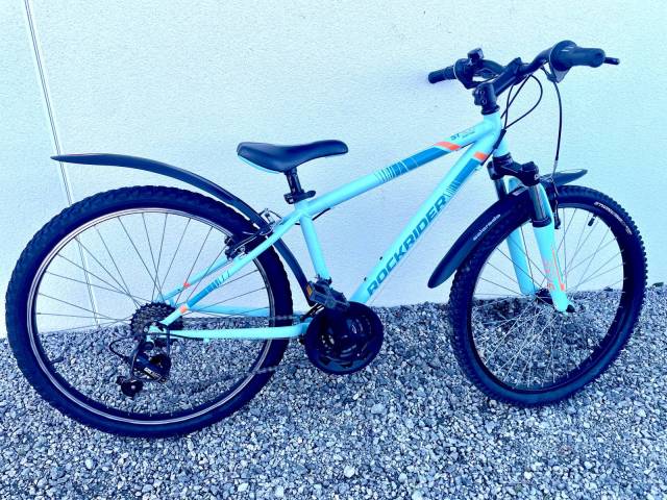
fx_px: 501
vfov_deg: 53.1
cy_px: 250
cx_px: 334
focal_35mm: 26
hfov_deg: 67.3
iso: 32
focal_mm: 4.2
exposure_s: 1/452
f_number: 1.6
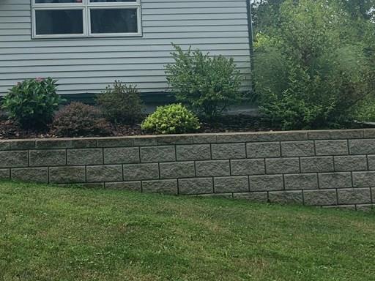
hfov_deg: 35.3
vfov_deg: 26.8
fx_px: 563
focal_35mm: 52
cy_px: 12
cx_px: 59
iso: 25
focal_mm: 4.25
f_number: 1.8
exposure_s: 1/1299
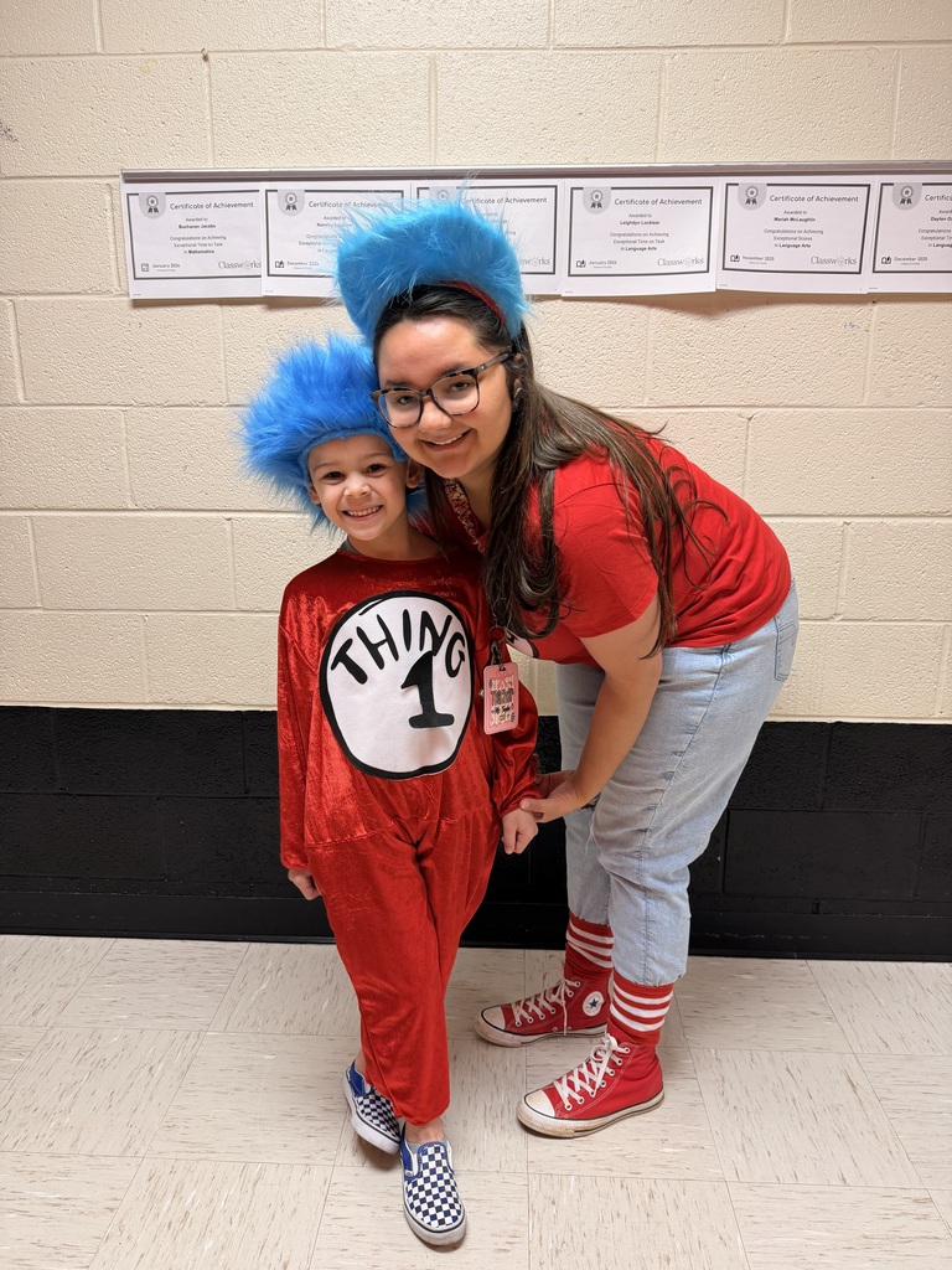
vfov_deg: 71.6
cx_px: 476
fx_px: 880
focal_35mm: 24
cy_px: 635
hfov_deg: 56.8
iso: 160
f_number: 1.78
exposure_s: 1/60
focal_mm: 6.76
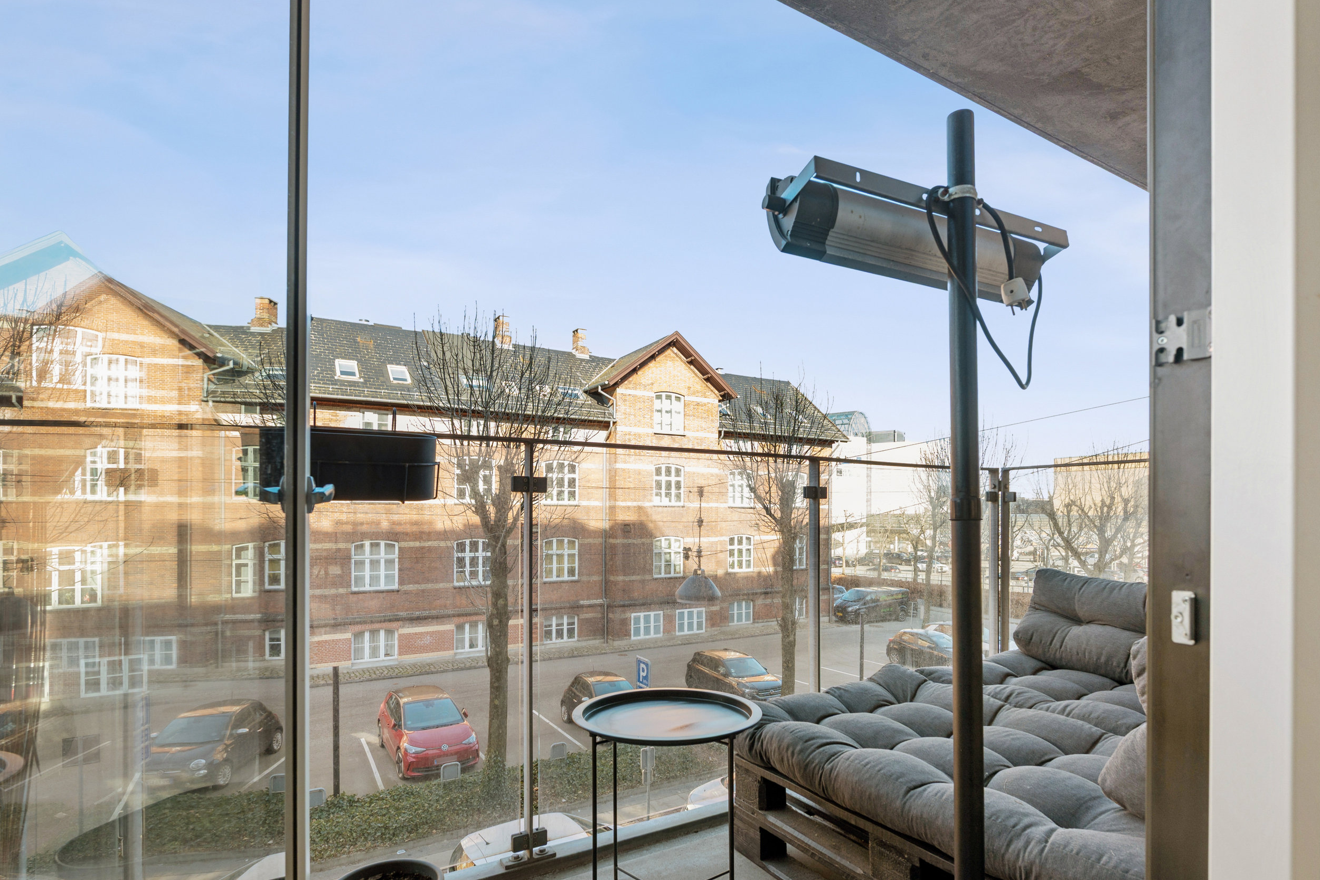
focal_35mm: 18
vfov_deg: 66.9
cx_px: 673
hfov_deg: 90.0
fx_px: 660
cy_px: 514
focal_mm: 15
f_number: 6.3
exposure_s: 1/125
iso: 250
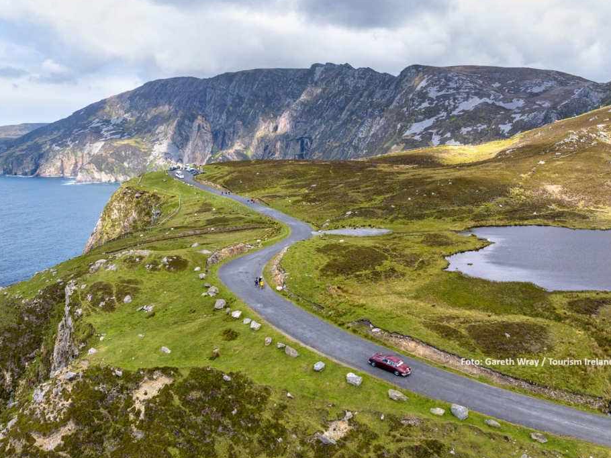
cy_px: 238
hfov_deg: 65.3
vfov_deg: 51.3
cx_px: 286
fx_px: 476
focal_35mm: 27
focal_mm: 12.29
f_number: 4
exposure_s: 1/640
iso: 100
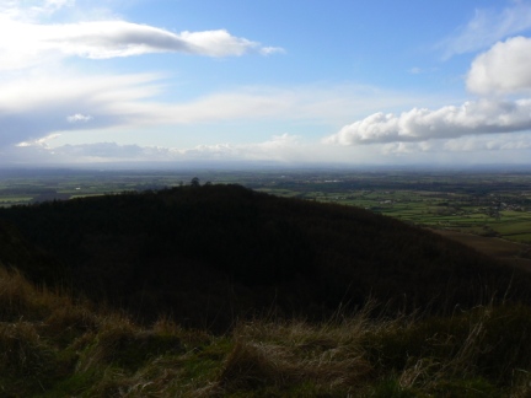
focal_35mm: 36
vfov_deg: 39.7
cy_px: 199
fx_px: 552
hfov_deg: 51.4
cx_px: 266
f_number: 8
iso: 80
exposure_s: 1/400
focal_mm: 6
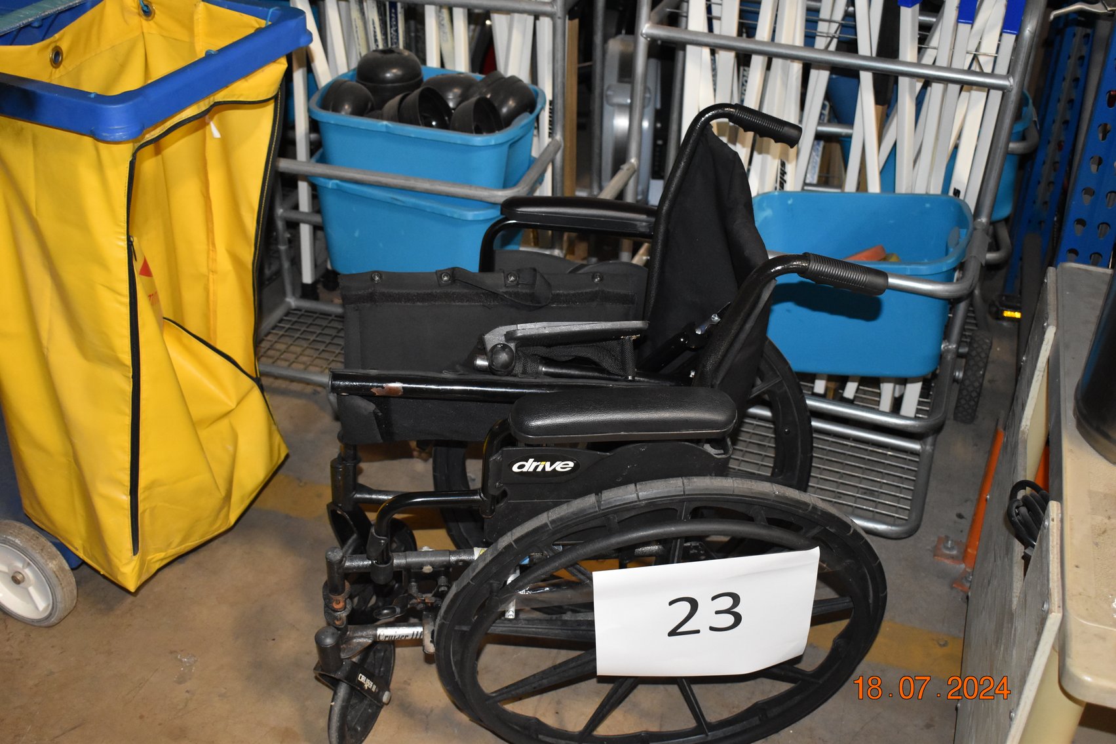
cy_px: 372
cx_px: 558
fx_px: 1209
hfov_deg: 49.6
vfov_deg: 34.2
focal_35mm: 39
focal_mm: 26
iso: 2200
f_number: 4
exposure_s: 1/60
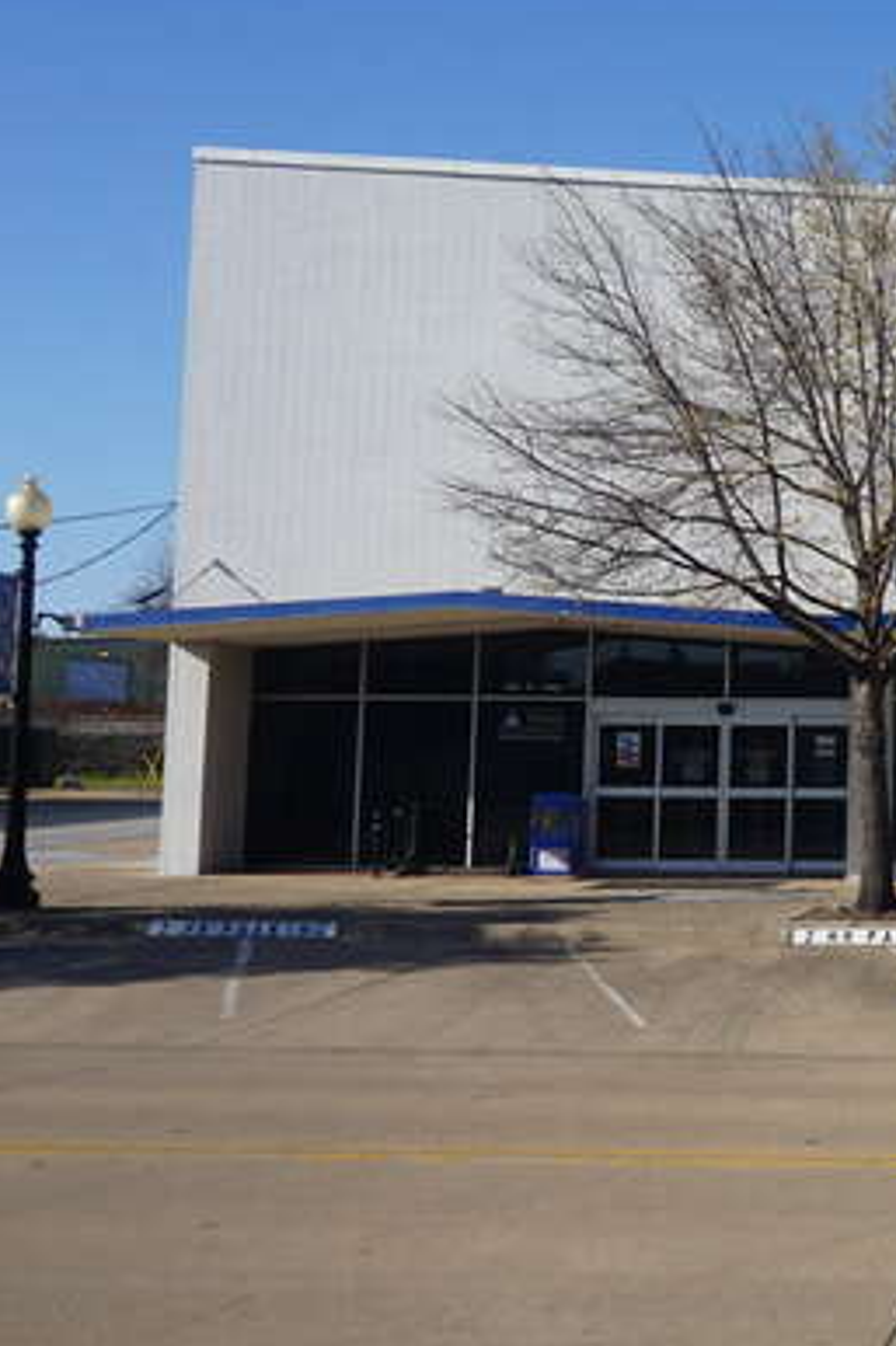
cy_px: 577
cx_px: 1335
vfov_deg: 35.6
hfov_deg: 20.7
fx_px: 2092
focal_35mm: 56
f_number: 11
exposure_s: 1/125
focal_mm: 18
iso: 100
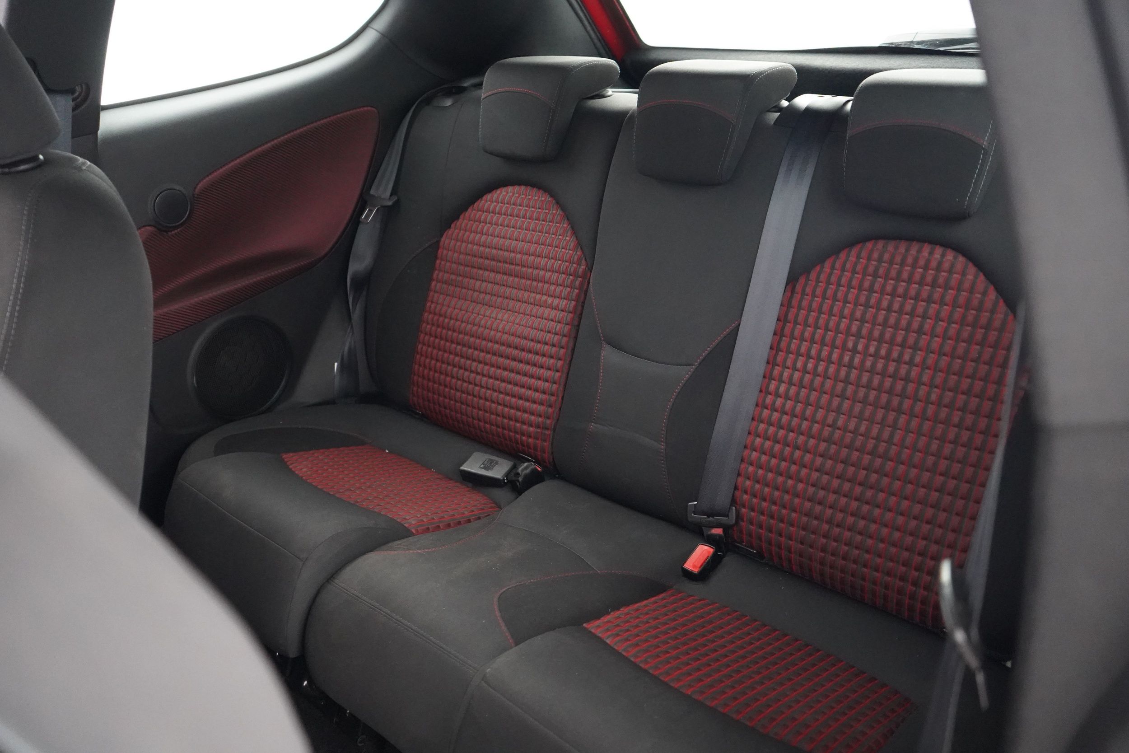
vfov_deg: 46.4
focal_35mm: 28
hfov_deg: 65.5
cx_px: 564
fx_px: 878
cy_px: 376
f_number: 3.5
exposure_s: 1/25
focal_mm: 28
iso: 12800
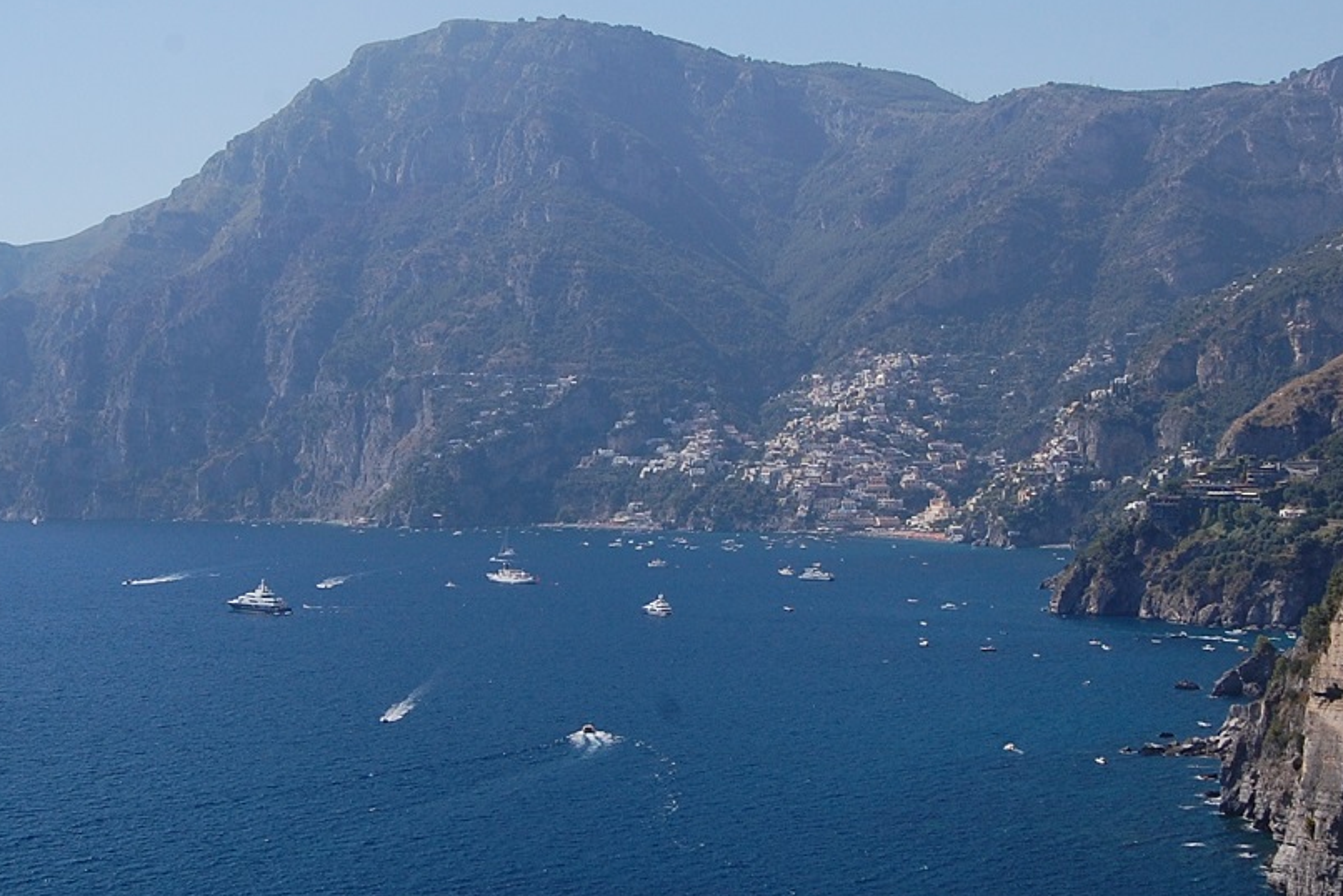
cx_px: 628
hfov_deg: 26.0
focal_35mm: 78
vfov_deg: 17.5
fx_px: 2911
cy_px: 435
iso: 320
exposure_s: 1/250
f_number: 10
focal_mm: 30
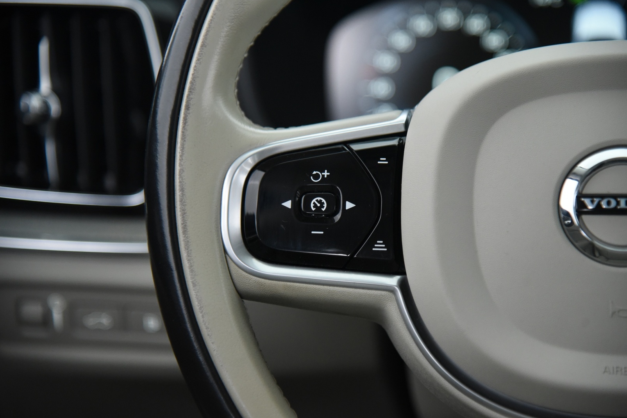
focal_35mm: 121
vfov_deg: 11.3
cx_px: 315
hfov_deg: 16.9
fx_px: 2108
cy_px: 210
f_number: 4
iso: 4000
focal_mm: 120
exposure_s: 1/40
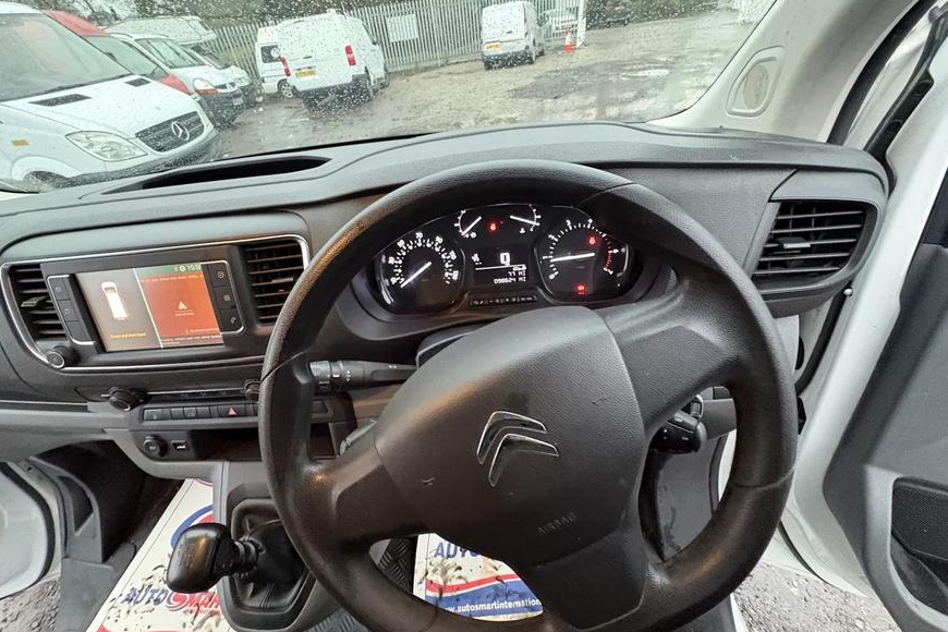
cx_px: 466
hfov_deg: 100.4
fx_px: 395
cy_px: 317
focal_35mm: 15
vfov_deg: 77.3
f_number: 2.2
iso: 1000
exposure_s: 1/36
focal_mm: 2.22
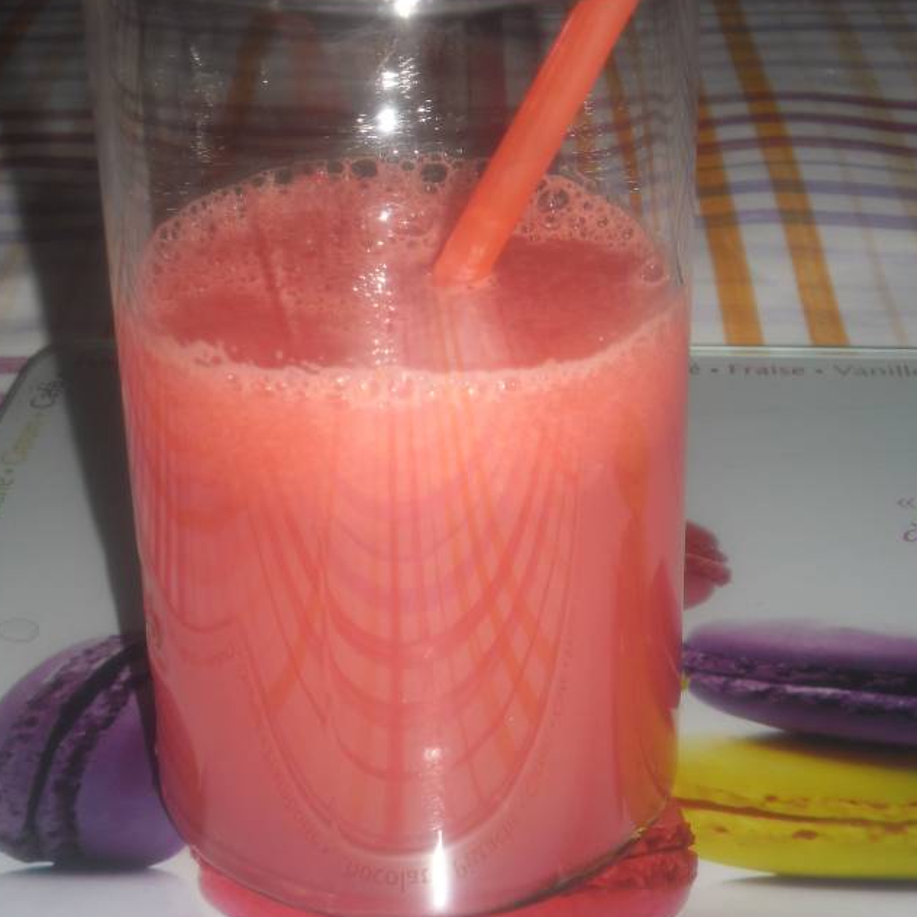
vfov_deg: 23.3
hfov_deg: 23.4
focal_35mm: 74
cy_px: 362
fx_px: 2218
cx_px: 478
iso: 80
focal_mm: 9.4
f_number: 4.1
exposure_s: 1/60
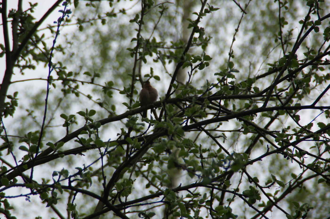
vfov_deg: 4.6
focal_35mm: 300
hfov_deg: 6.9
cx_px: 165
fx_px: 2749
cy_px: 110
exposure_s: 1/320
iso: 160
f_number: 6.3
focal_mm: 200
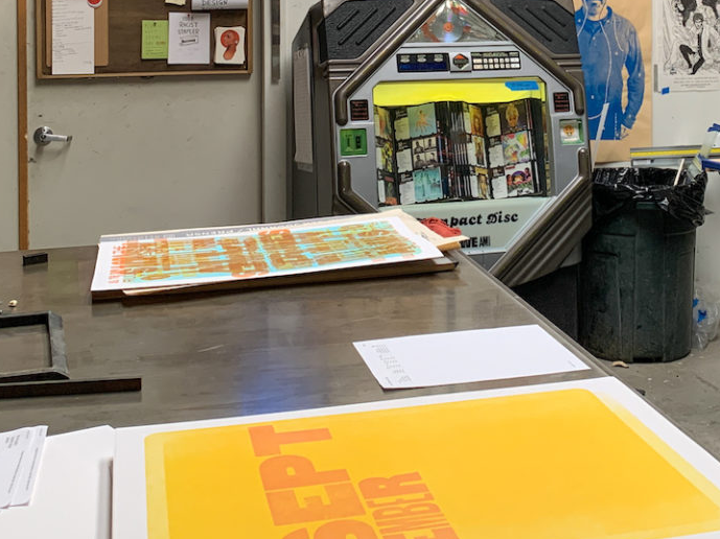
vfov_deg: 24.3
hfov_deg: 33.0
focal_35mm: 58
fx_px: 1206
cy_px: 26
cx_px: 471
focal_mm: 4.25
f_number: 1.8
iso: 100
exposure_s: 1/80
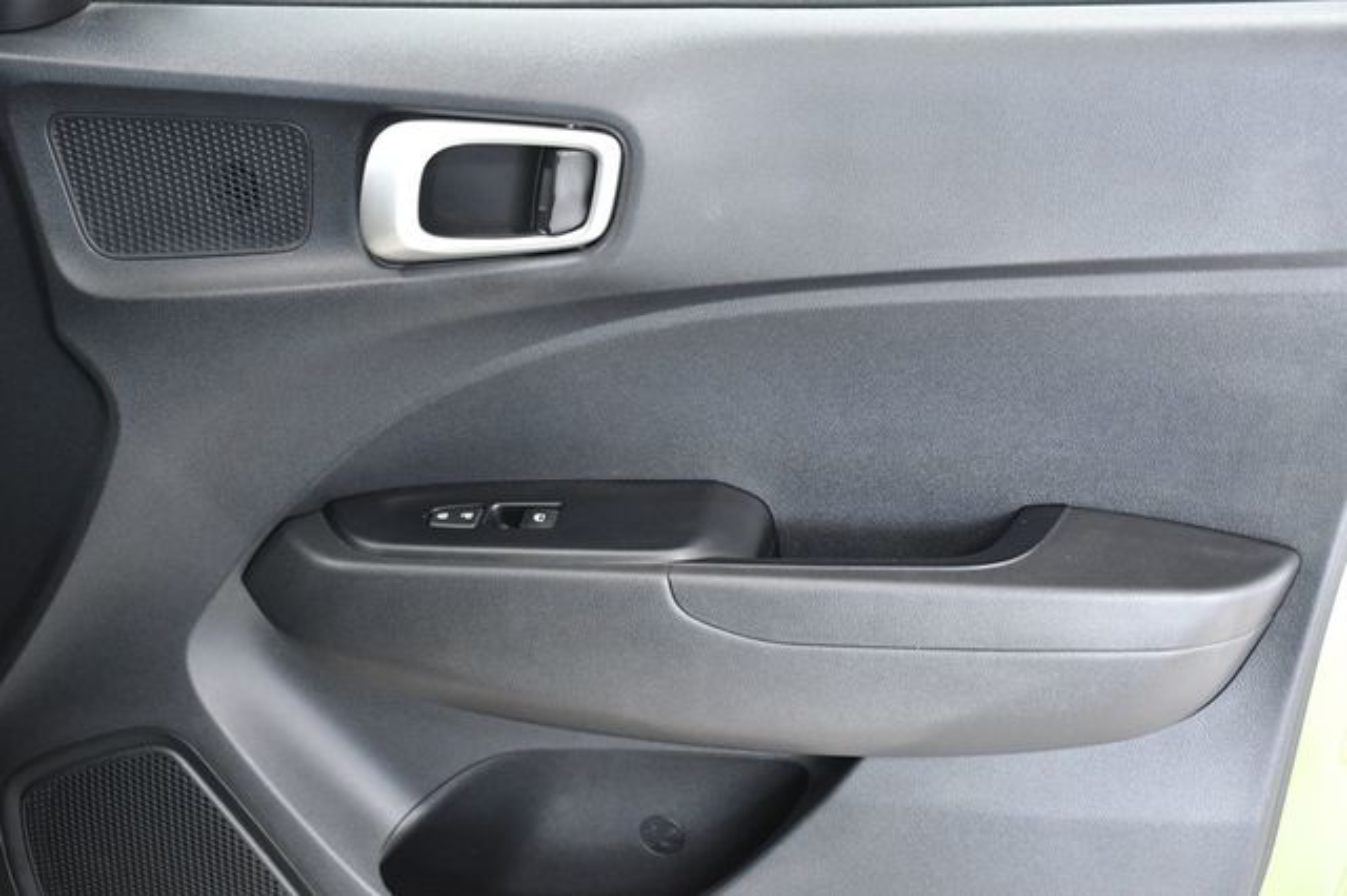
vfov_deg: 22.6
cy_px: 448
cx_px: 674
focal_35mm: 60
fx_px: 2244
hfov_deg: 33.4
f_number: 5
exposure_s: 1/100
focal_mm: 40
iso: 2500
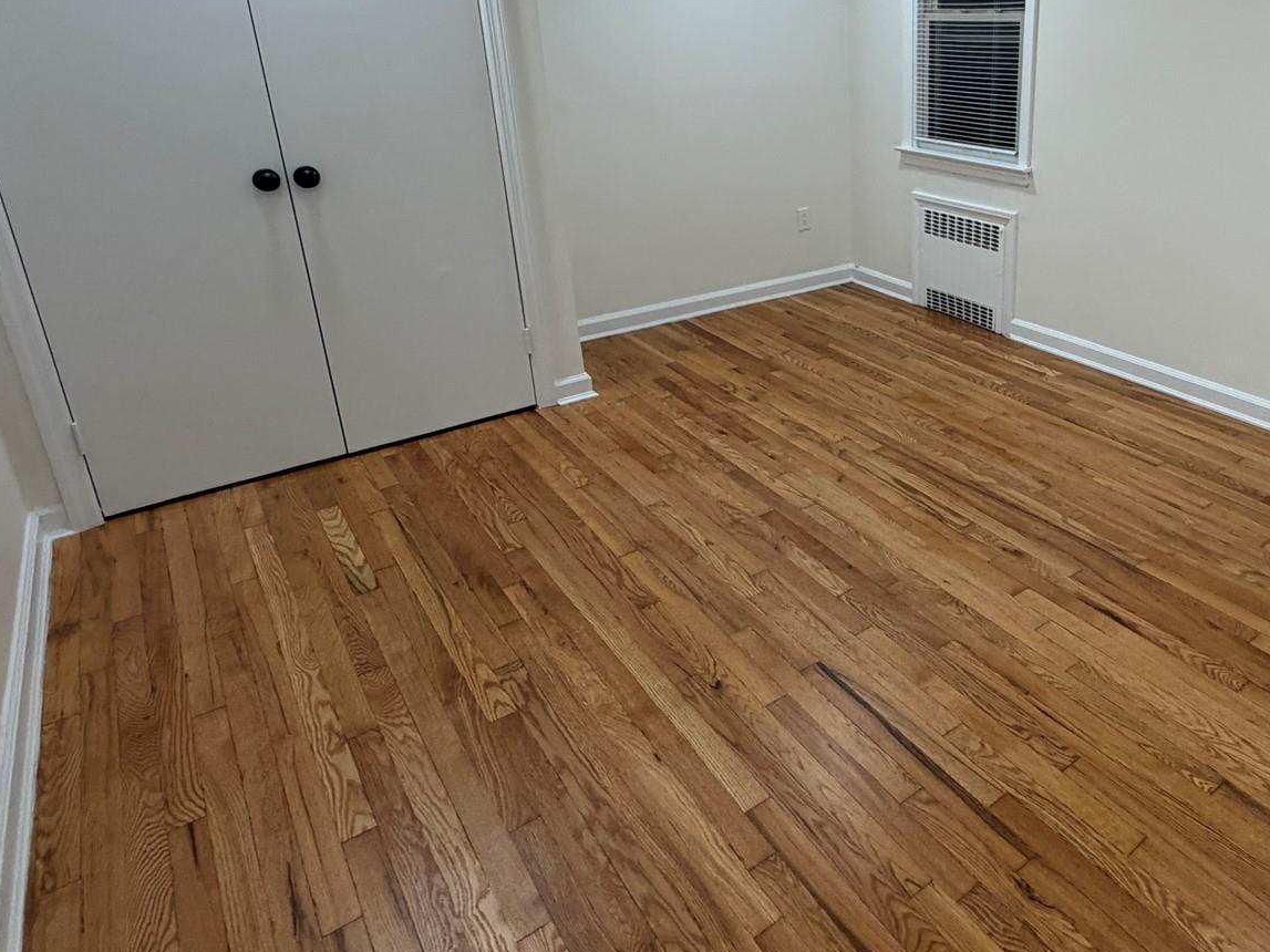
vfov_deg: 53.7
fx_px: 917
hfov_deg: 65.7
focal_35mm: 25
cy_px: 311
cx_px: 933
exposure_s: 1/120
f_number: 2.2
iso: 250
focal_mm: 2.22
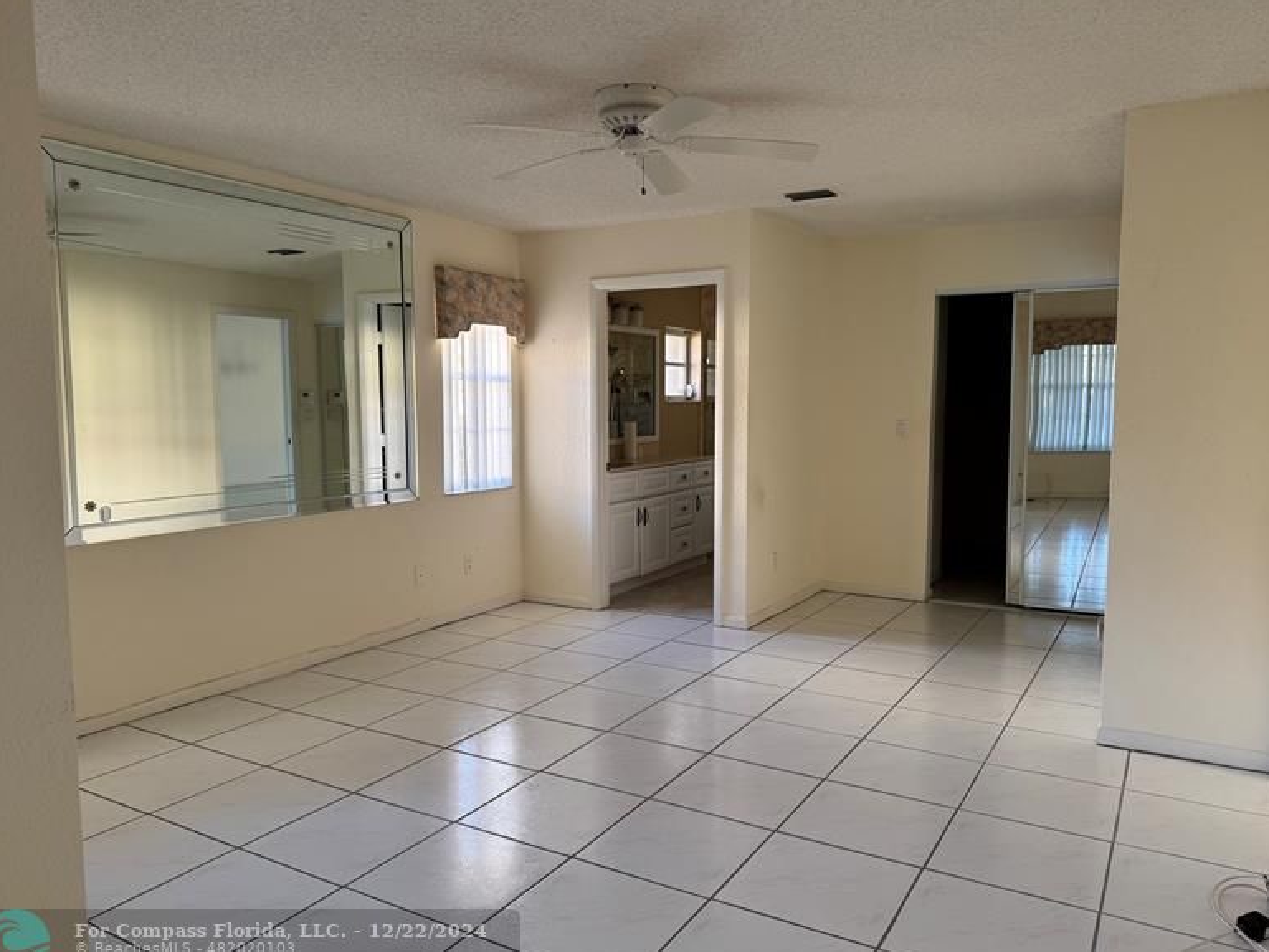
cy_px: 479
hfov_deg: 69.4
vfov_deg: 54.9
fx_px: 916
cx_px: 644
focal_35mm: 25
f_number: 1.78
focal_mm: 6.76
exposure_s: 1/60
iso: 125
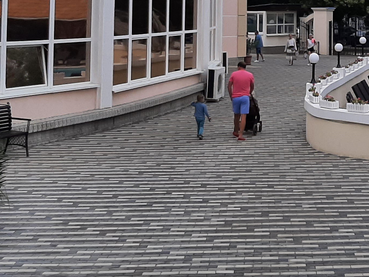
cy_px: -51
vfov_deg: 18.2
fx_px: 821
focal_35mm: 77
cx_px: 341
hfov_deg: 24.5
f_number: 1.7
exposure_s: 1/1031
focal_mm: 3.93
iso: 40
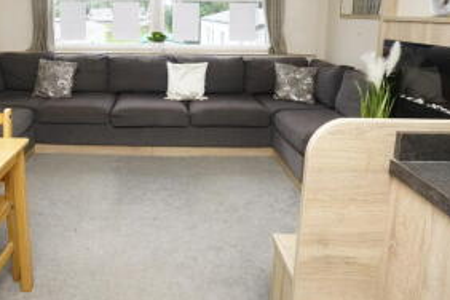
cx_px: 163
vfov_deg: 45.5
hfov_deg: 66.2
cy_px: 60
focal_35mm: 27
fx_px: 337
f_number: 18
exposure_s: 1/60
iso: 3200
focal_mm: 16
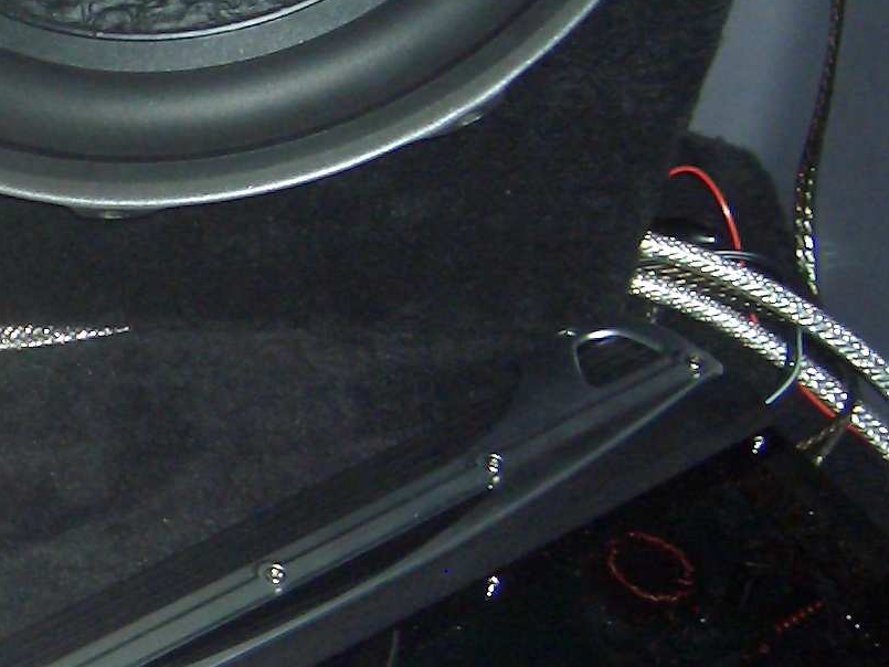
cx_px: -497
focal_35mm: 124
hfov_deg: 14.6
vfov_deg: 11.9
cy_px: 472
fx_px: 3185
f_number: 2.8
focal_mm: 8
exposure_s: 1/60
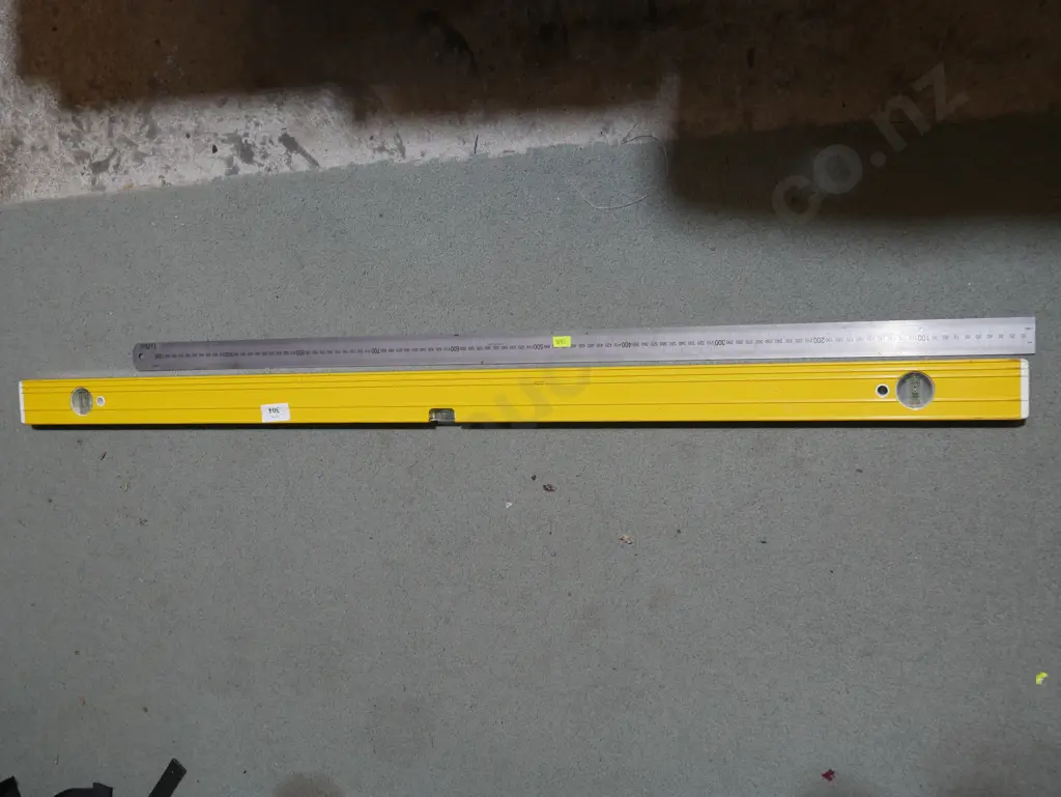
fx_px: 1043
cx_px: 530
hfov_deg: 53.9
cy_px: 398
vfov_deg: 41.8
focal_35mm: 34
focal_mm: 17
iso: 320
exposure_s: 1/60
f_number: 4.5
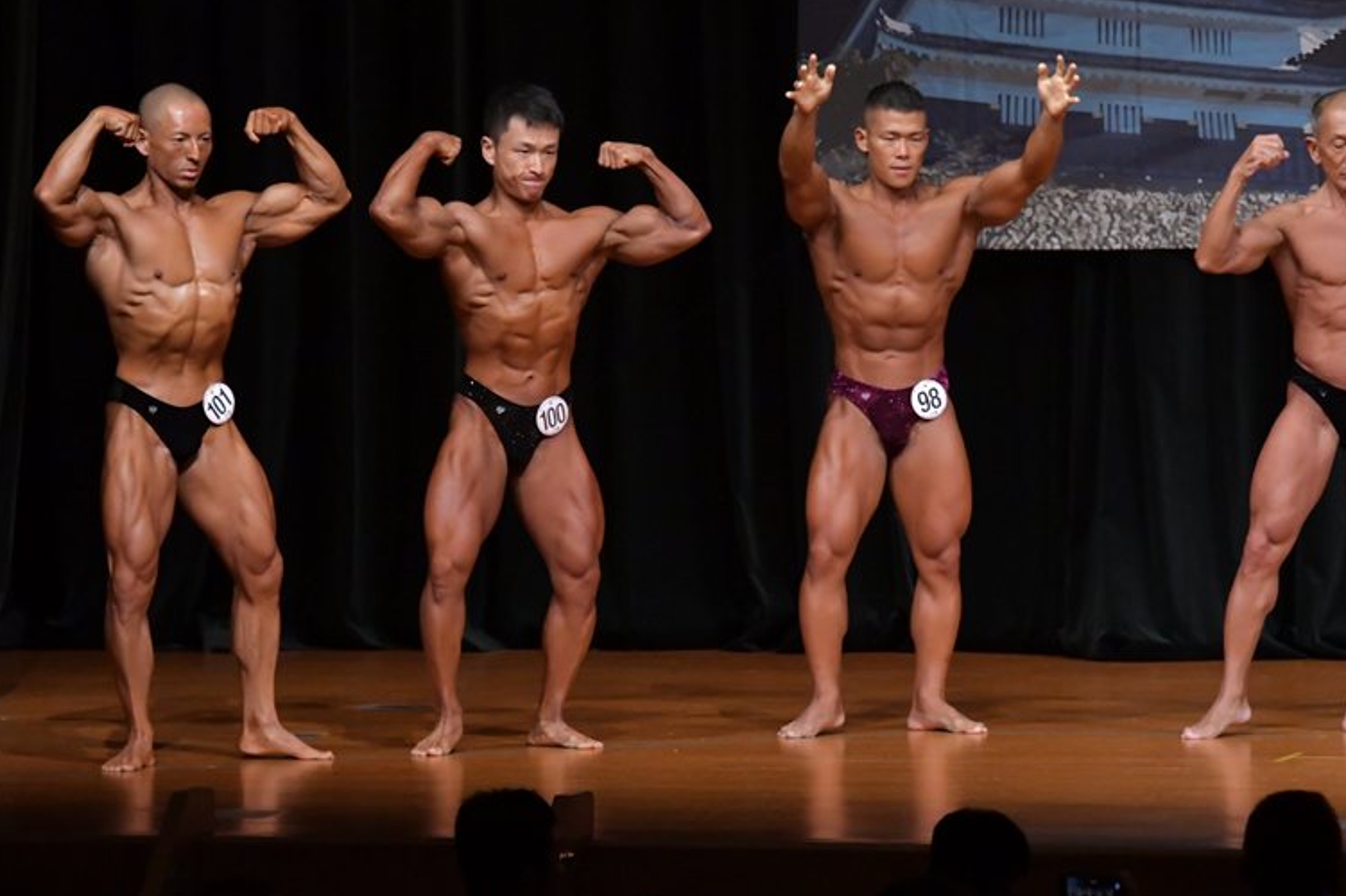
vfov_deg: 5.2
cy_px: 452
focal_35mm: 263
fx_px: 9828
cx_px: 668
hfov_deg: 7.8
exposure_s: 1/400
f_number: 5.6
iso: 5000
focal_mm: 170
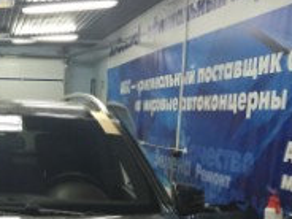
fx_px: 531
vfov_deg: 22.2
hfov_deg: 29.1
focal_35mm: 63
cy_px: 230
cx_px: 14
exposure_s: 1/33
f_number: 2.2
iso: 125
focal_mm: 4.15
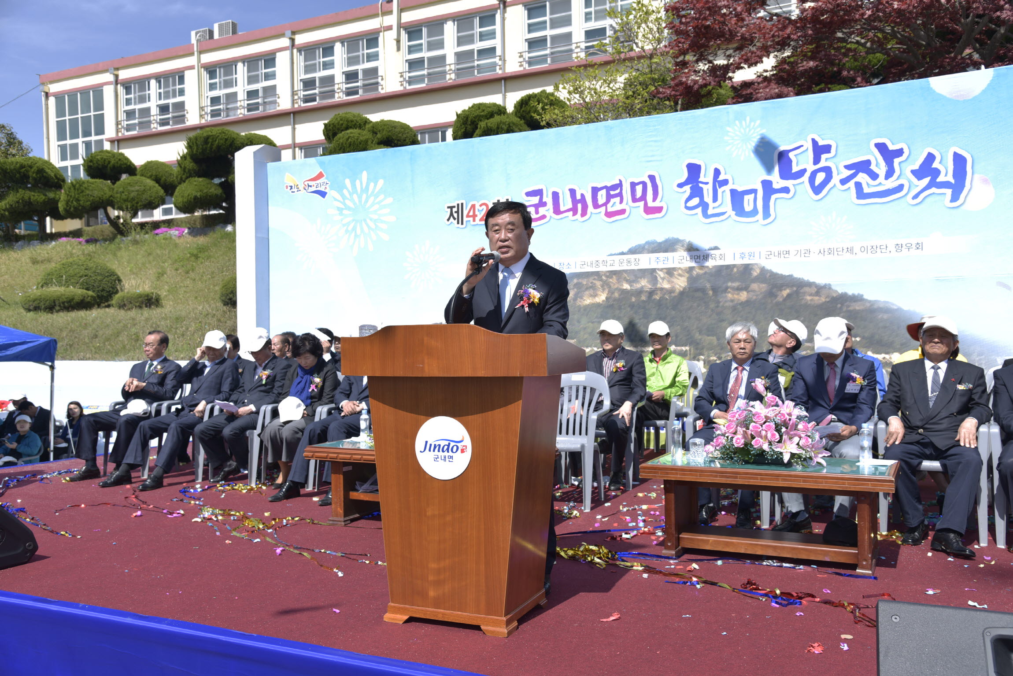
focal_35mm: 31
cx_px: 506
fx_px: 873
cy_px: 338
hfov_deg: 60.3
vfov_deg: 42.4
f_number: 5.6
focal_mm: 31
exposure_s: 1/125
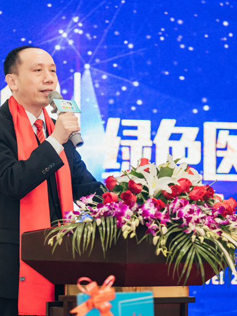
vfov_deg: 8.5
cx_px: 113
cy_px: 158
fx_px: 2116
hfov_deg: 6.4
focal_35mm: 232
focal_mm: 160
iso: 1250
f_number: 2.8
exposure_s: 1/125
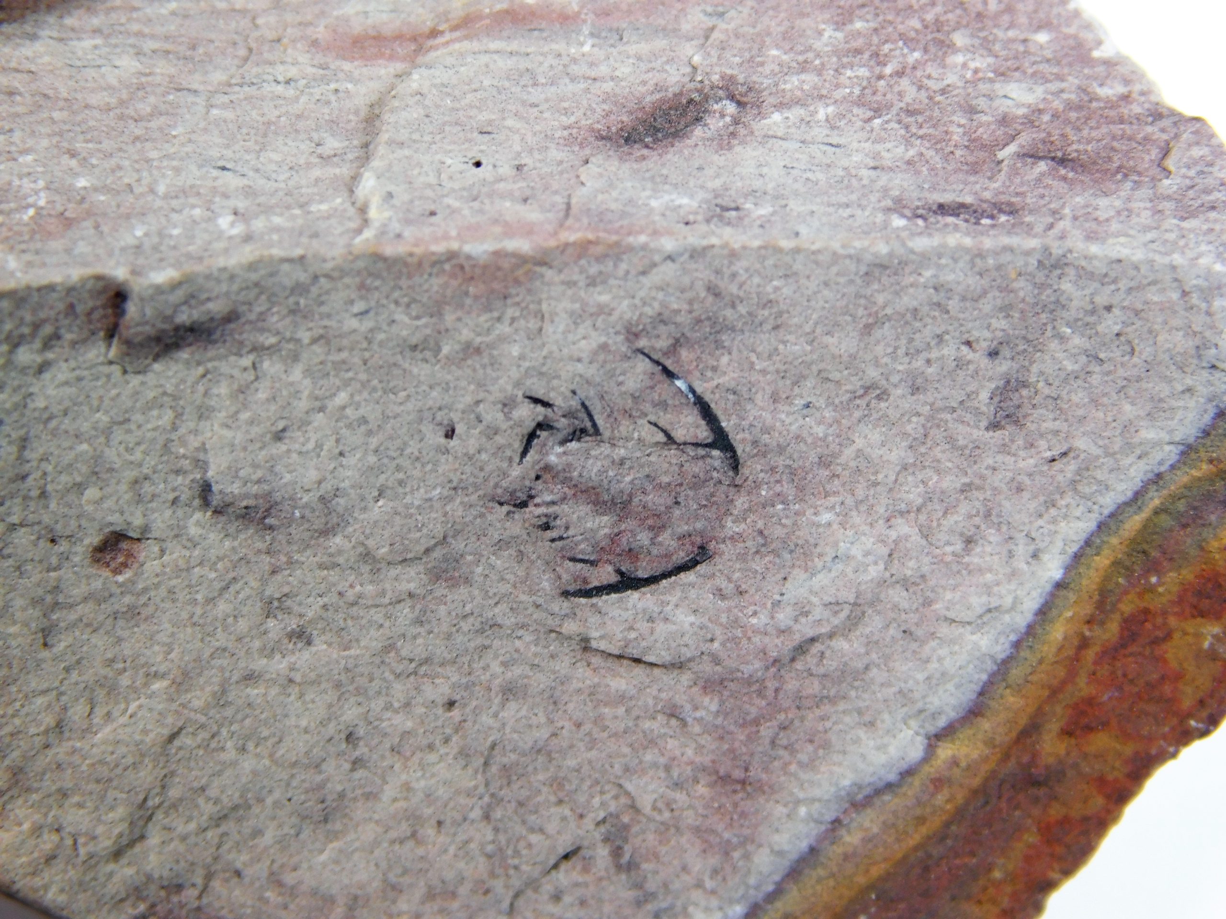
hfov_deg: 9.8
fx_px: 7154
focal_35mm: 202
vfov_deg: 7.4
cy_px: 460
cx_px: 613
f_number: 5.4
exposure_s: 1/30
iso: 125
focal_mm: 35.9
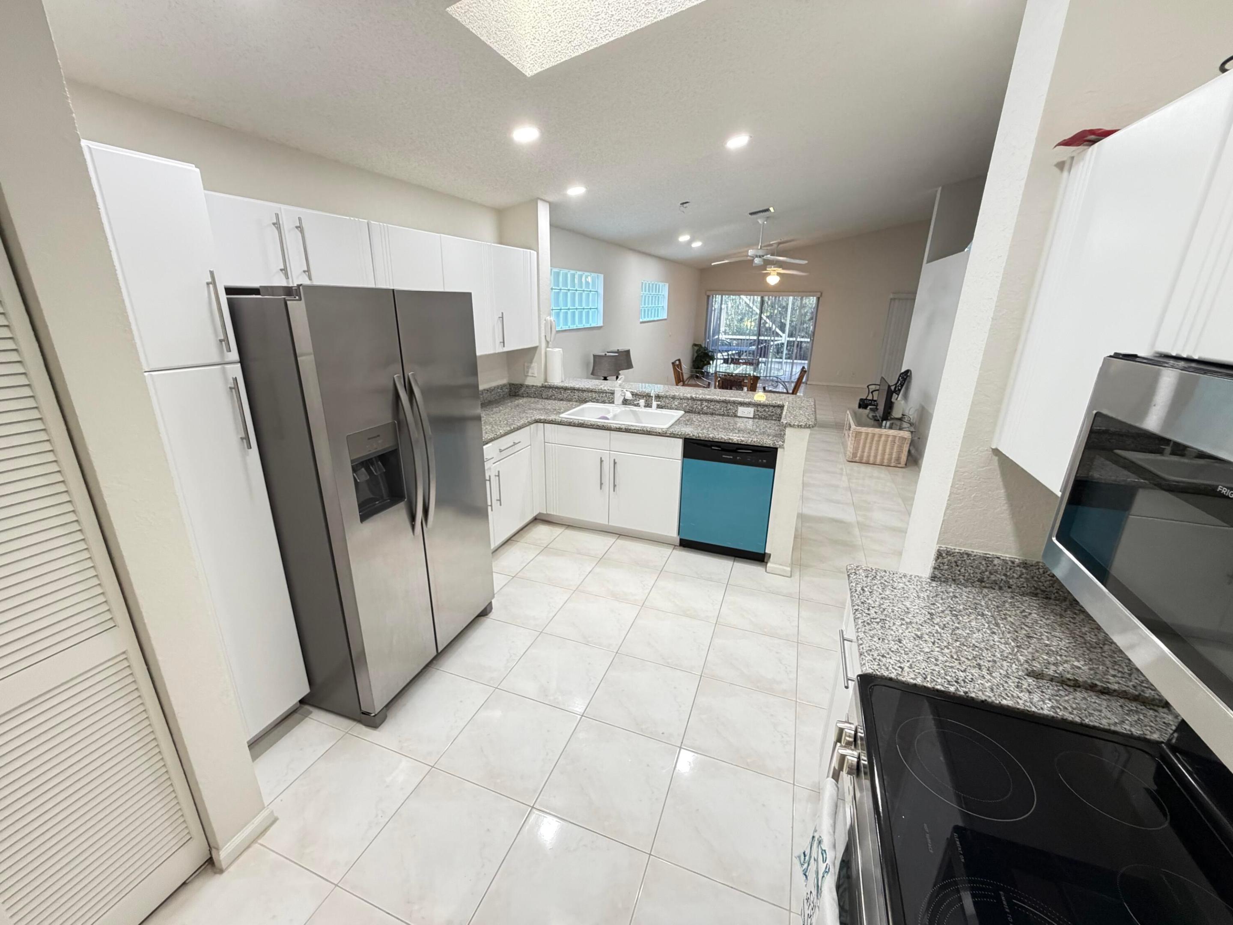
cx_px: 616
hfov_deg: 102.1
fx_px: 499
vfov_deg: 85.7
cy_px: 462
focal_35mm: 14
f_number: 2.2
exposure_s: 1/60
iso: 500
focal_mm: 2.22
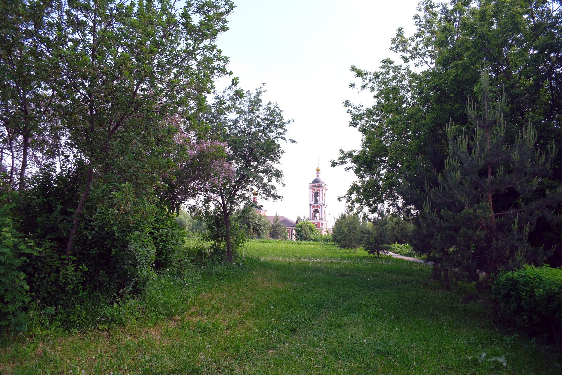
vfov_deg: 47.9
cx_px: 281
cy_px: 188
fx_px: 421
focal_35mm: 27
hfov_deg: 67.4
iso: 160
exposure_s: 1/200
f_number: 8
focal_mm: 18
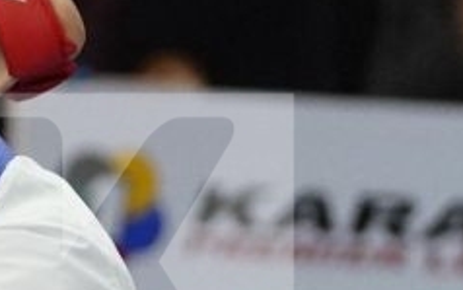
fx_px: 15364
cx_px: -547
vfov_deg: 1.1
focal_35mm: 1217
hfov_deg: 1.7
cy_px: 271
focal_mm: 158
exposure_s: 1/1000
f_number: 2.8
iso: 6400
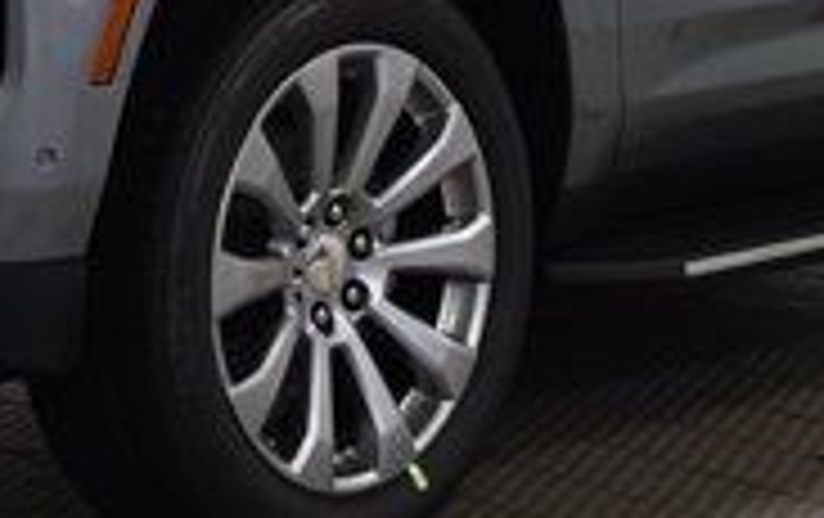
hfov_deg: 10.9
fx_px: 4318
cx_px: 320
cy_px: -241
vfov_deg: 6.8
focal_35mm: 192
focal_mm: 36
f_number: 7.1
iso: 1600
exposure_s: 1/60
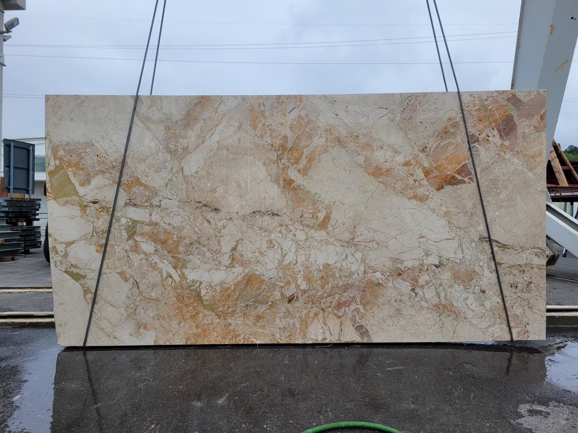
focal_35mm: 26
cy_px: 216
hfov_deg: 67.3
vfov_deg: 53.1
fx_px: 434
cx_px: 289
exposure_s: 1/697
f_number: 1.8
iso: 40
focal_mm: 5.4
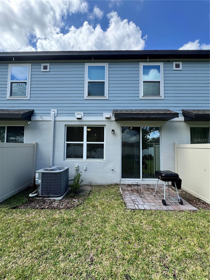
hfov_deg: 85.7
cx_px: 105
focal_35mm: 14
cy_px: 140
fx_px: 113
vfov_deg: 102.1
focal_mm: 2.22
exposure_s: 1/482
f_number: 2.2
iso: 40
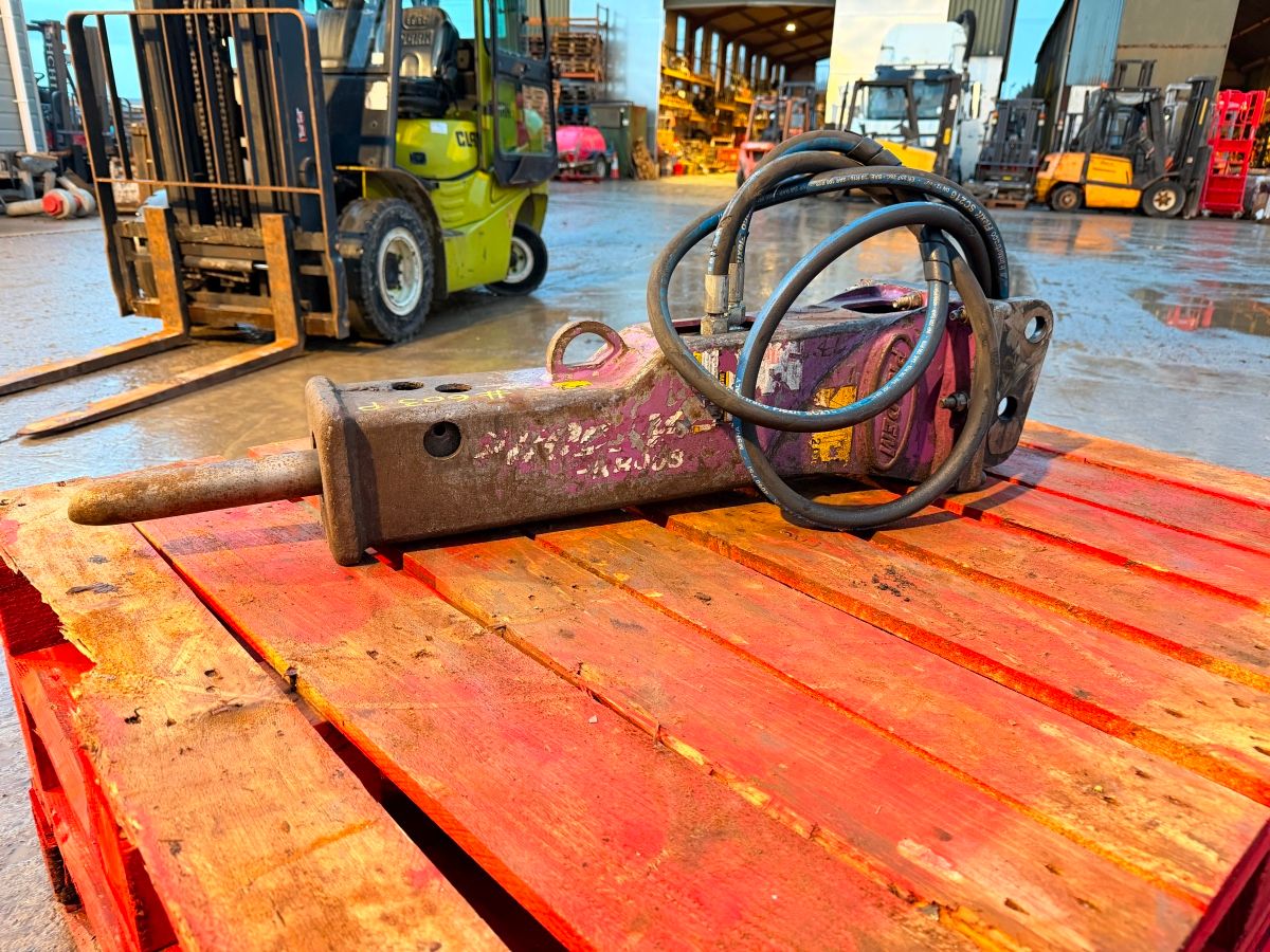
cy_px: 476
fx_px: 881
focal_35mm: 24
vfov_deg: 56.8
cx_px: 635
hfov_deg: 71.6
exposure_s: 1/50
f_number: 1.78
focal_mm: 6.76
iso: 320
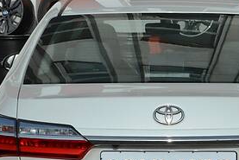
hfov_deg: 11.9
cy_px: 139
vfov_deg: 7.9
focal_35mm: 173
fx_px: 1149
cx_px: 168
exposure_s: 1/400
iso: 100
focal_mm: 40
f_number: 10
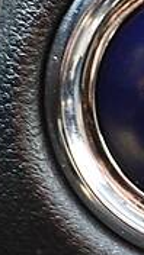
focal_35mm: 249
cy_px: 145
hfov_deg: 4.8
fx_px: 1693
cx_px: 240
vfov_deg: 8.6
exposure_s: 1/60
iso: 800
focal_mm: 35
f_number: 7.1
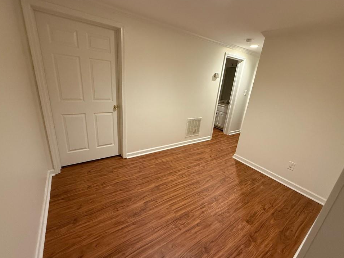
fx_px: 149
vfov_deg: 81.7
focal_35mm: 15
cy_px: 128
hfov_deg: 98.2
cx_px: 174
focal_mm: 2.22
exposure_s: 1/60
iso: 400
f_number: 2.2
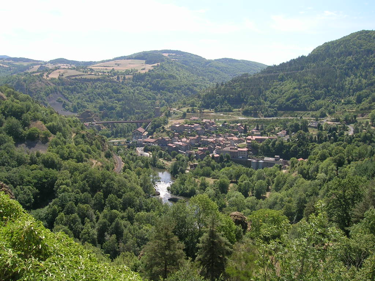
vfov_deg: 40.7
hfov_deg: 52.6
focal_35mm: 35
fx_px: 379
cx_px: 188
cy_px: 140
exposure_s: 1/252
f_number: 4.8
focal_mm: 5.4
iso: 50
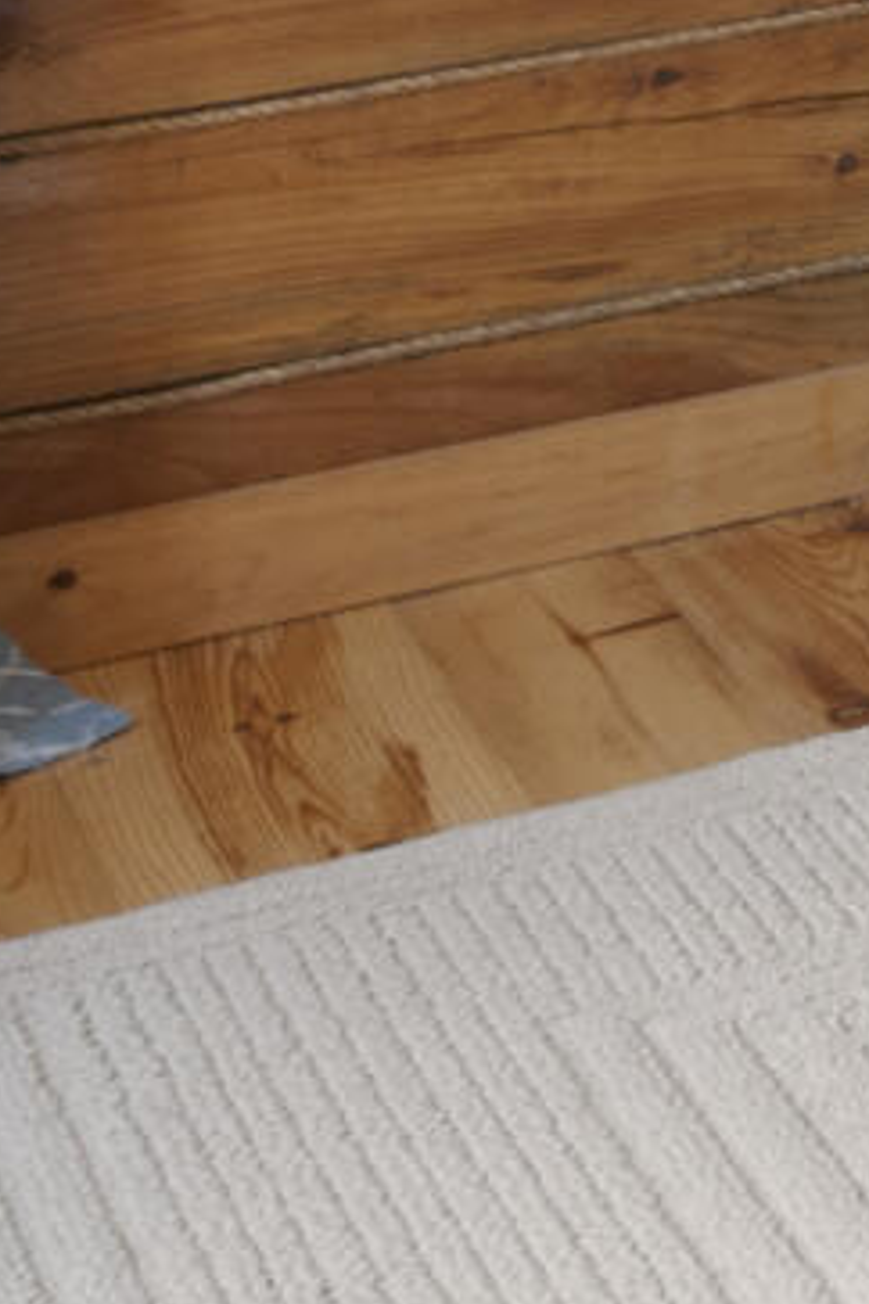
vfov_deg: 14.4
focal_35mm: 124
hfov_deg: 8.1
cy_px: -1114
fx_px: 4489
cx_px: 3174
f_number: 11
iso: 320
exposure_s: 1/2
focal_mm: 15
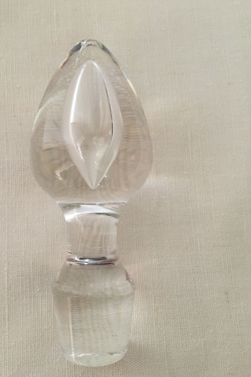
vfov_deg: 60.3
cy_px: 191
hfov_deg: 42.2
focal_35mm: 31
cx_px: 106
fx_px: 324
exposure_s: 1/30
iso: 250
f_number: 2.2
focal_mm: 4.15
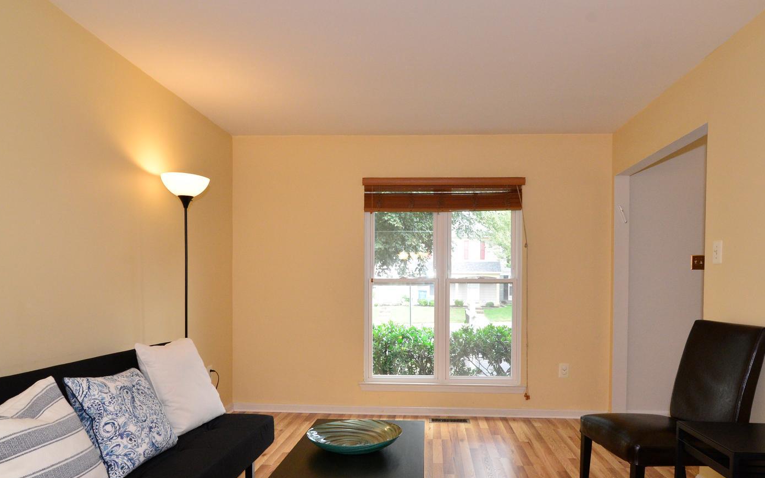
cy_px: 296
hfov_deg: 74.7
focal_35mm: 24
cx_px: 405
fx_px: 500
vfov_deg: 50.6
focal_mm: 16
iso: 2500
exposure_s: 1/200
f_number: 6.3
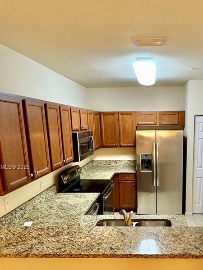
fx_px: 219
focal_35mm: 28
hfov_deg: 48.0
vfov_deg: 62.6
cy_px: 167
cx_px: 150
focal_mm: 2.22
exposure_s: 1/60
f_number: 2.2
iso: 200
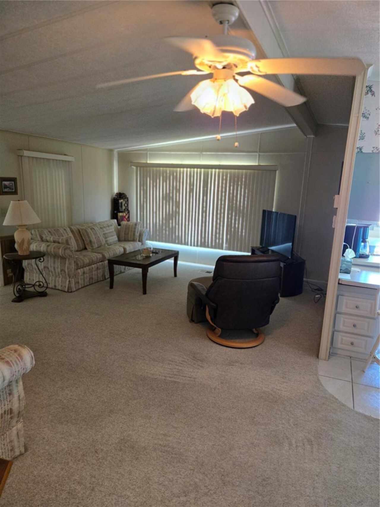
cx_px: 190
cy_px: 254
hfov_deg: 58.9
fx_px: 337
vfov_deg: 73.9
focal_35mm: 23
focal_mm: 5.4
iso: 640
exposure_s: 1/120
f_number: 1.8
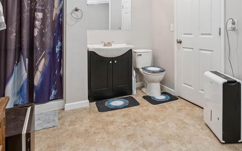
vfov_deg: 47.2
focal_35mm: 25
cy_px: 35
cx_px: 139
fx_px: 165
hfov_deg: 72.1
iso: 800
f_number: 8
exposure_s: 1/40
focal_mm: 16
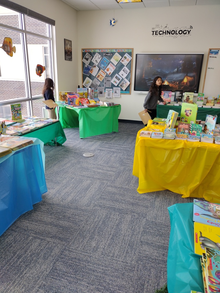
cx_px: 110
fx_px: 229
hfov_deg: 51.4
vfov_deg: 65.3
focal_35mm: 27
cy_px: 146
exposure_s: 1/252
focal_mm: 4.71
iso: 100
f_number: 1.7
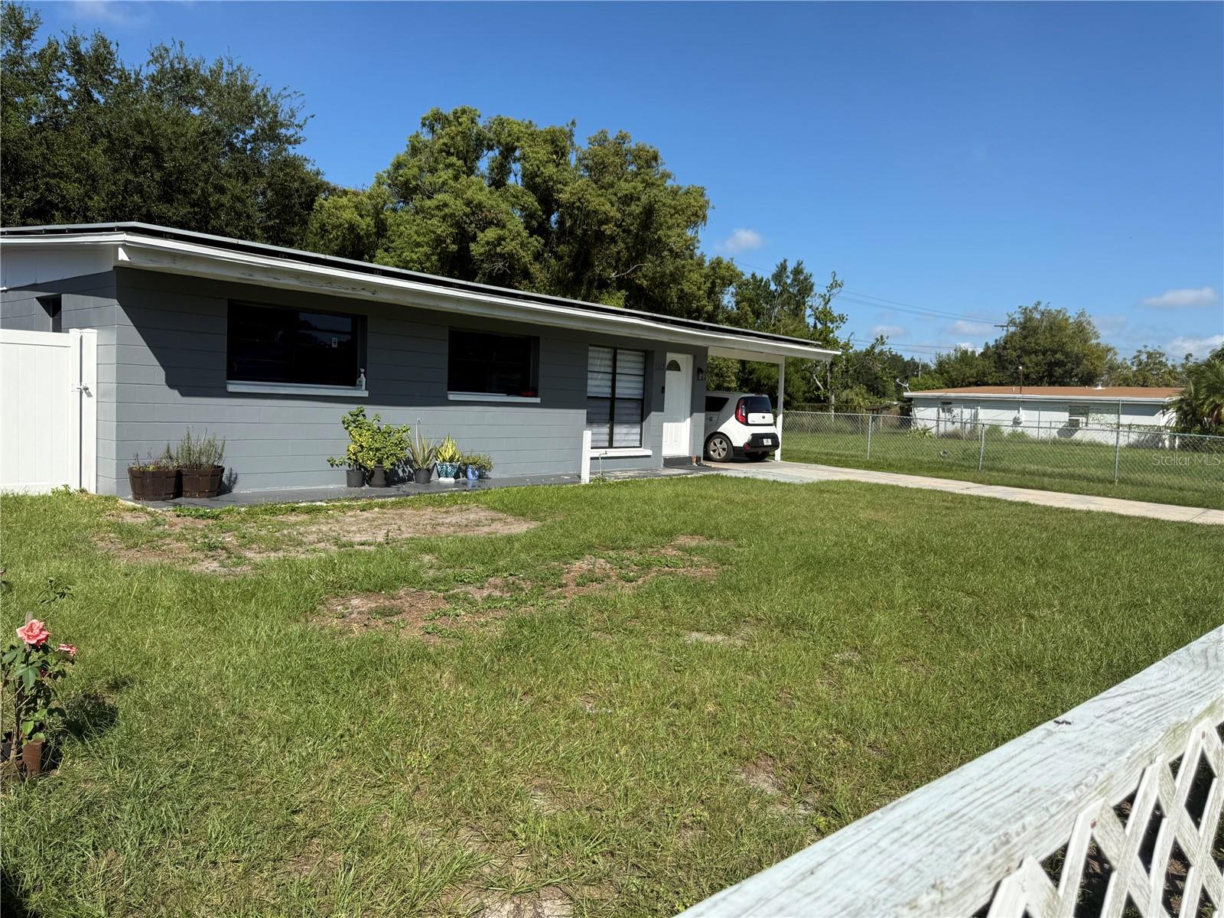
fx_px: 849
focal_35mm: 24
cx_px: 612
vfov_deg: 56.8
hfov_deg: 71.6
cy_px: 459
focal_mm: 6.76
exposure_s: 1/4673
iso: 80
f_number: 1.78
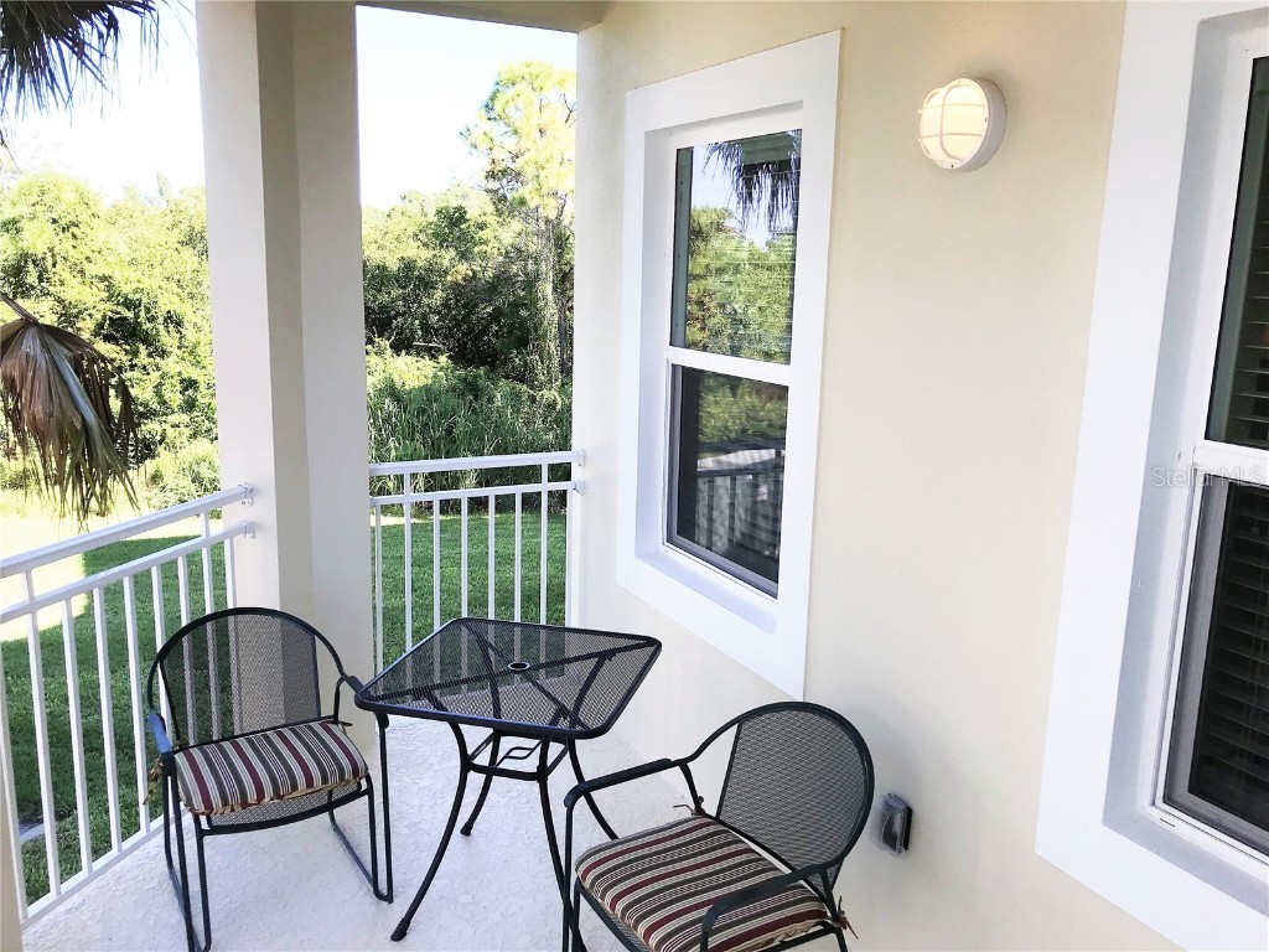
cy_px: 476
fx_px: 1026
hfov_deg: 63.4
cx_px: 634
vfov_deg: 49.7
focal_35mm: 28
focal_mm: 3.99
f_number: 1.8
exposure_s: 1/656
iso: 20
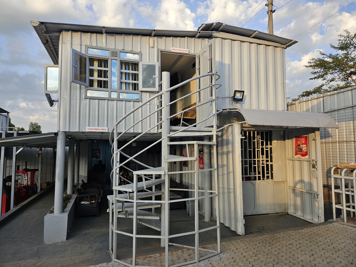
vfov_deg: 58.9
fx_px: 237
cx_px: 178
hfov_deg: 73.9
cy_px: 134
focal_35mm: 23
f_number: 1.8
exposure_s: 1/447
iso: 25
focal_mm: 5.4
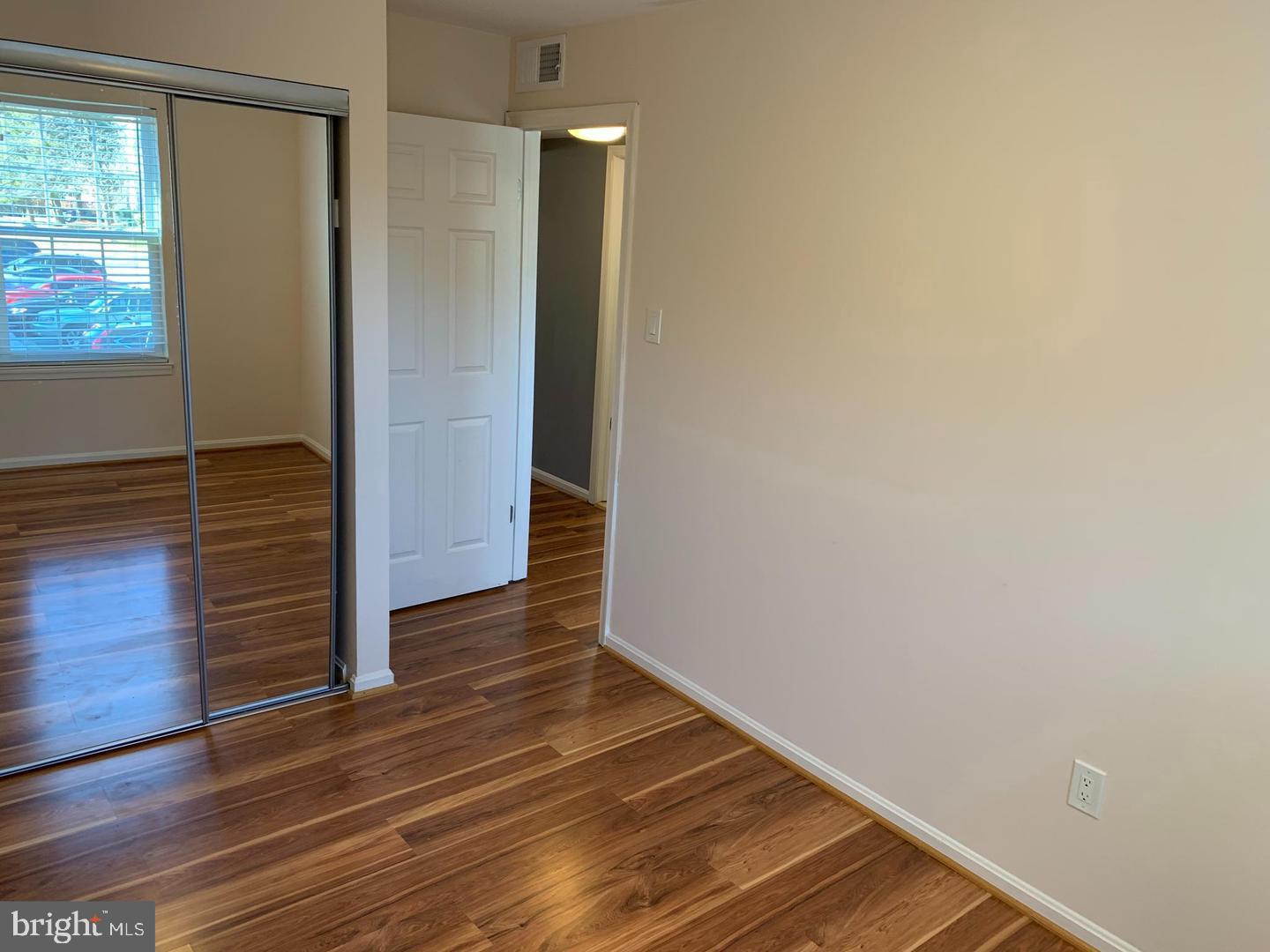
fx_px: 954
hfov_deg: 67.3
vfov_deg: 53.1
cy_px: 476
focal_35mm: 26
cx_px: 635
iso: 80
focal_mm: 4.25
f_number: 1.8
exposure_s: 1/60
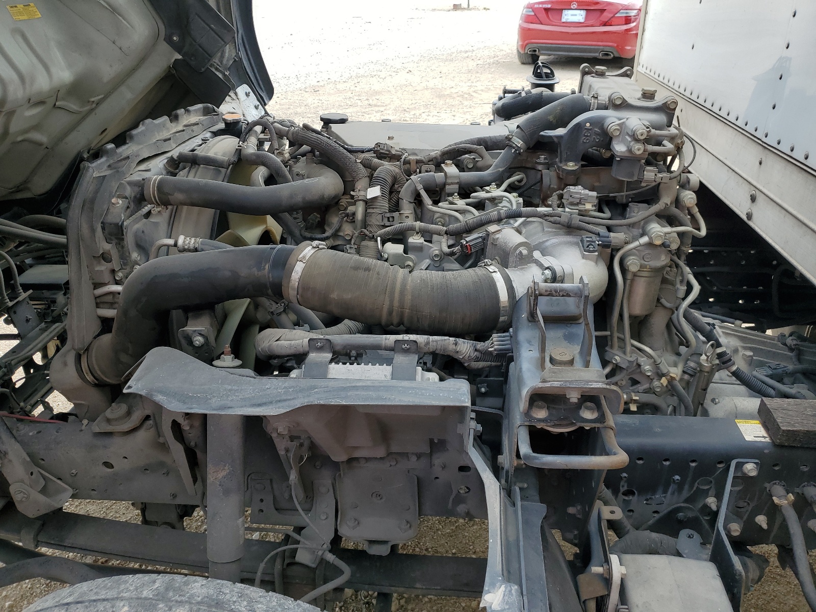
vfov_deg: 53.1
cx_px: 408
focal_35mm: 26
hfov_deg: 67.3
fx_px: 613
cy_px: 306
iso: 50
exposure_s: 1/833
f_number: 1.5
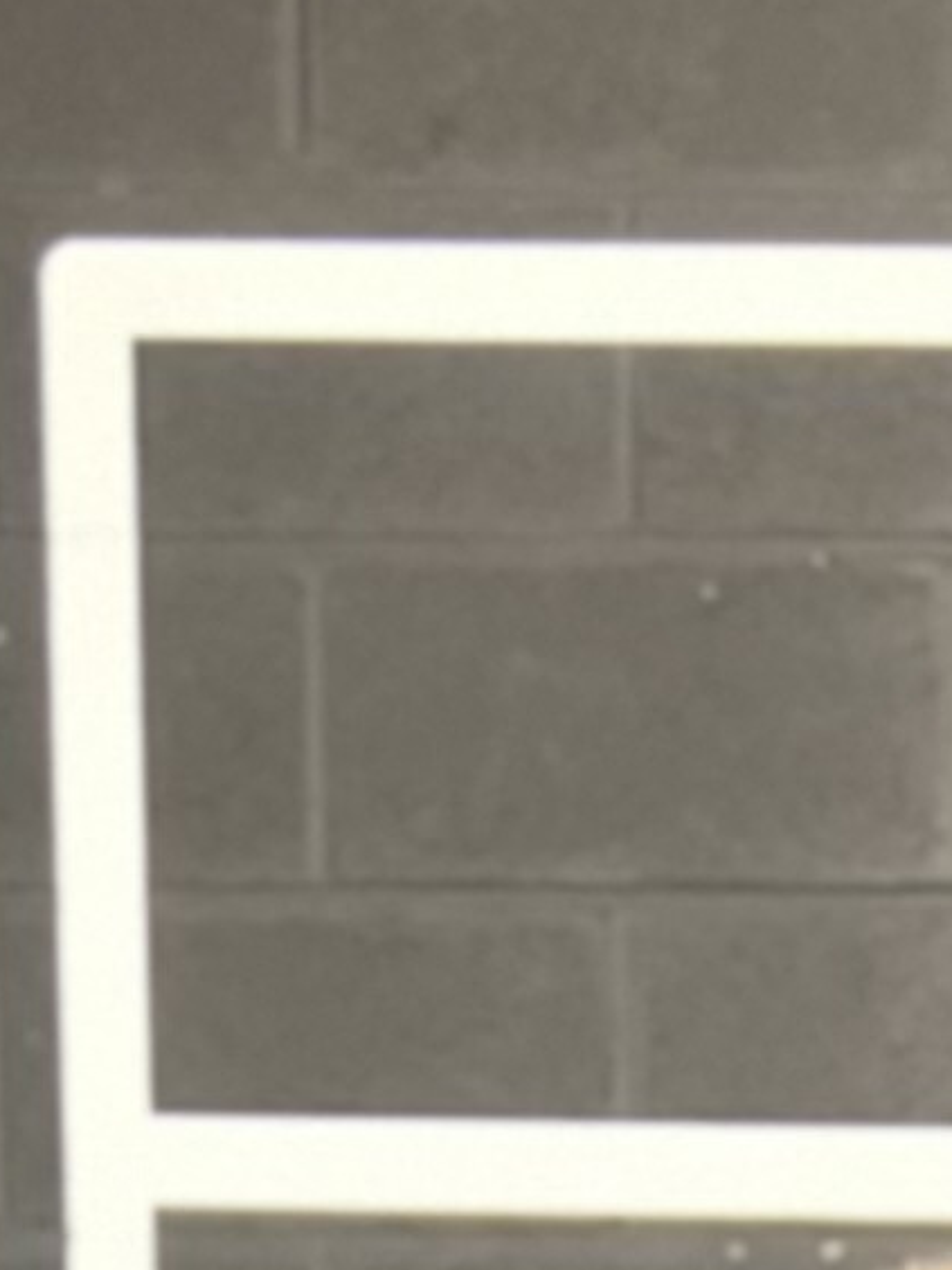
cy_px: 3684
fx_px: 6820
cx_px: 887
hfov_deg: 8.0
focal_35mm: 186
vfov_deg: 8.9
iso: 320
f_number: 1.5
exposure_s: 1/60
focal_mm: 5.7
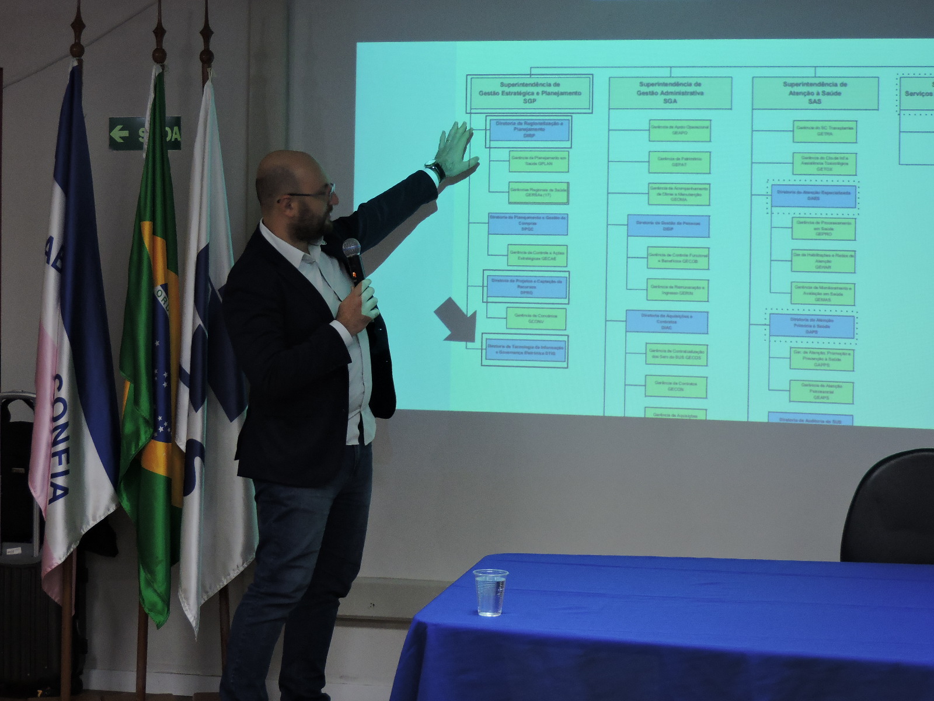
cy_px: 350
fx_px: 1889
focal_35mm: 70
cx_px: 467
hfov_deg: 27.8
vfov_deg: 21.0
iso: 400
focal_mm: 12.5
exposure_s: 1/50
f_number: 3.9
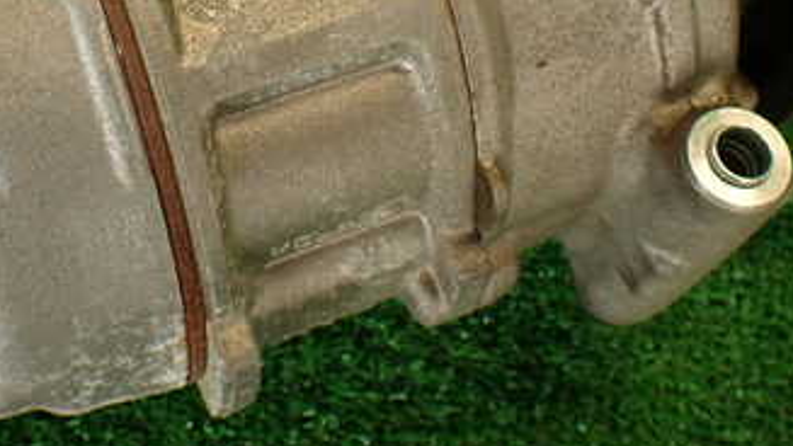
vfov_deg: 18.3
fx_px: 1346
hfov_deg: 32.7
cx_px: 293
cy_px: -2
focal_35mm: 64
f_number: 2.4
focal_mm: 5.79
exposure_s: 1/60
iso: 200
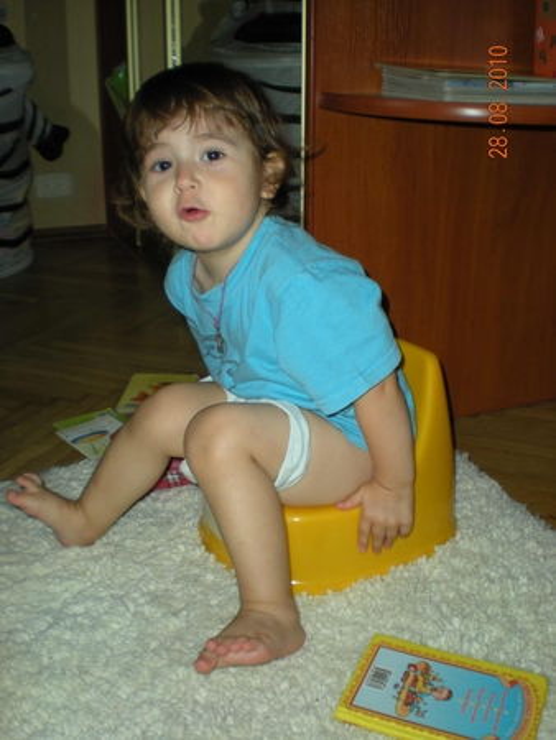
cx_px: 278
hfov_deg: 37.8
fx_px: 813
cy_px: 370
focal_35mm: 38
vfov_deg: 49.0
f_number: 3.1
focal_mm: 6.3
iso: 64
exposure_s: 1/60
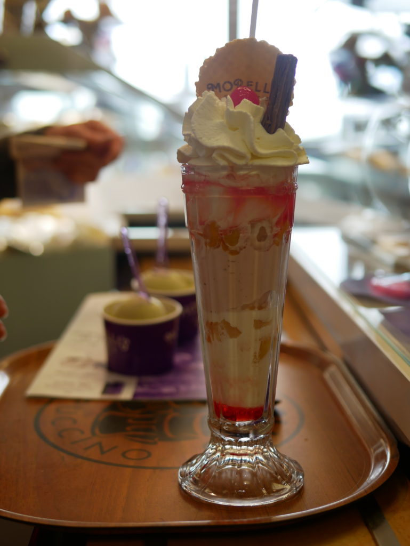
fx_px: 789
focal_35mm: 50
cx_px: 205
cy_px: 273
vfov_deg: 38.2
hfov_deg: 29.1
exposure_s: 1/200
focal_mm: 25
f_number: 2
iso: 200
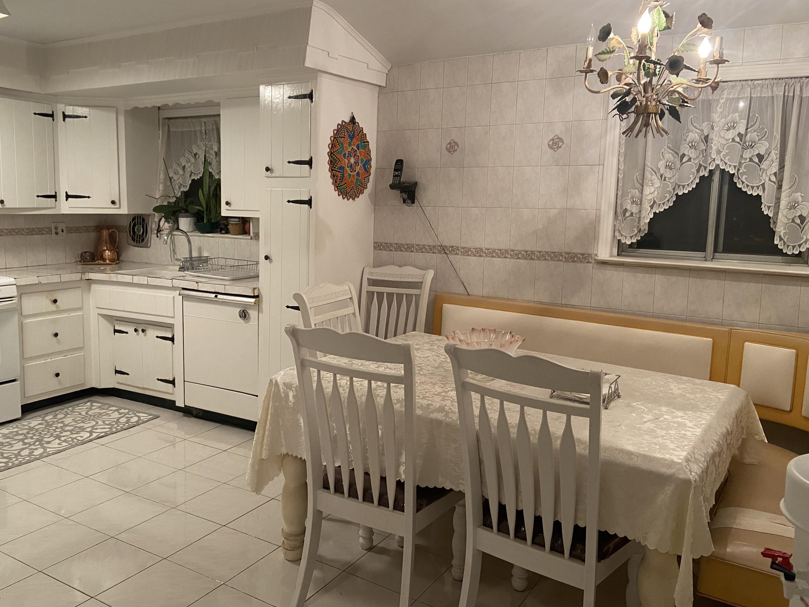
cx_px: 385
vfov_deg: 48.2
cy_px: 280
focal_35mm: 29
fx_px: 678
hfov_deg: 61.6
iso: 250
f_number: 1.8
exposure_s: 1/60
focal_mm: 4.25
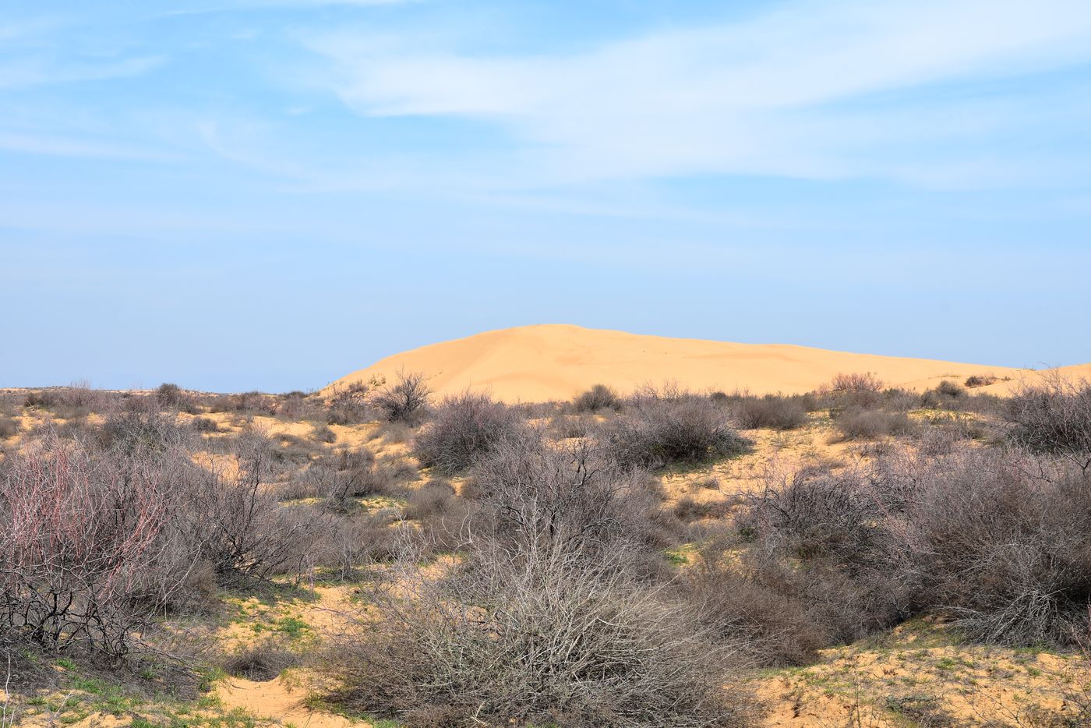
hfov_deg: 29.9
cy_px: 364
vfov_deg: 20.2
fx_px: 2046
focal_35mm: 68
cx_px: 546
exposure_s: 1/160
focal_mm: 45
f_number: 11
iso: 100
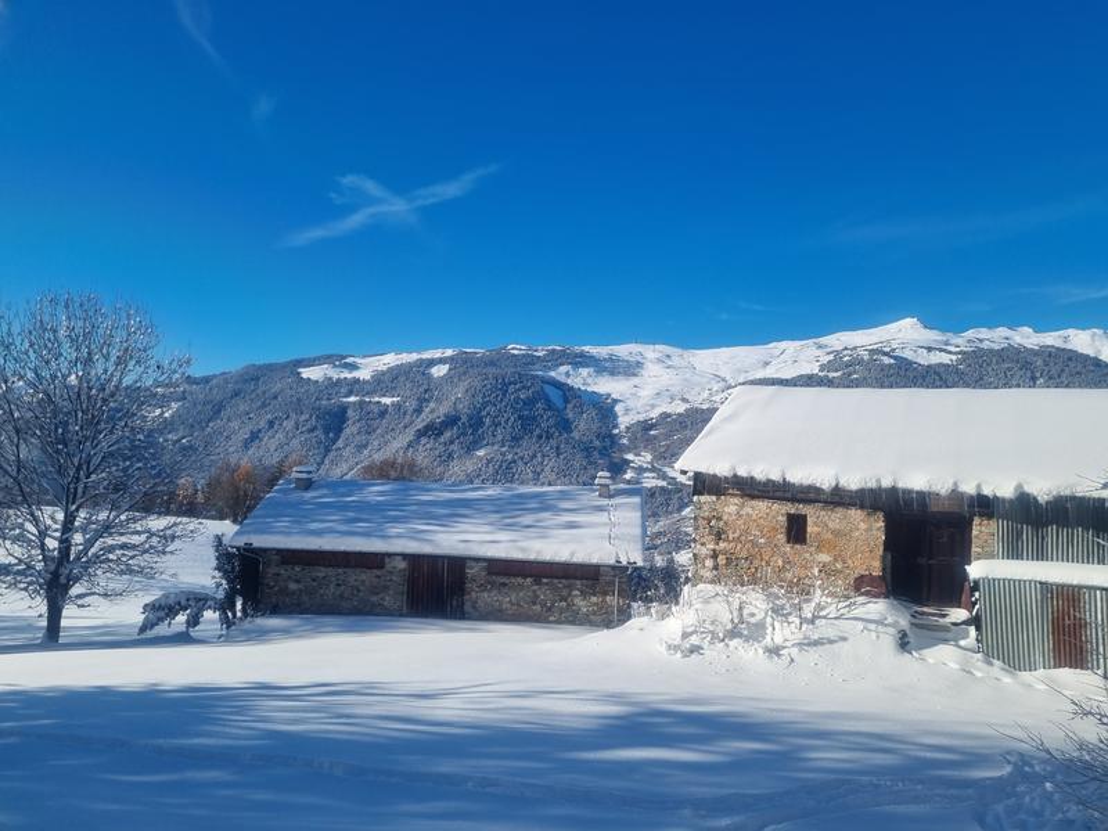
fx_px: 832
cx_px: 554
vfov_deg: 53.1
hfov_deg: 67.3
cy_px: 416
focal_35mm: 26
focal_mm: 5.4
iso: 50
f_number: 1.8
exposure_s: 1/4048
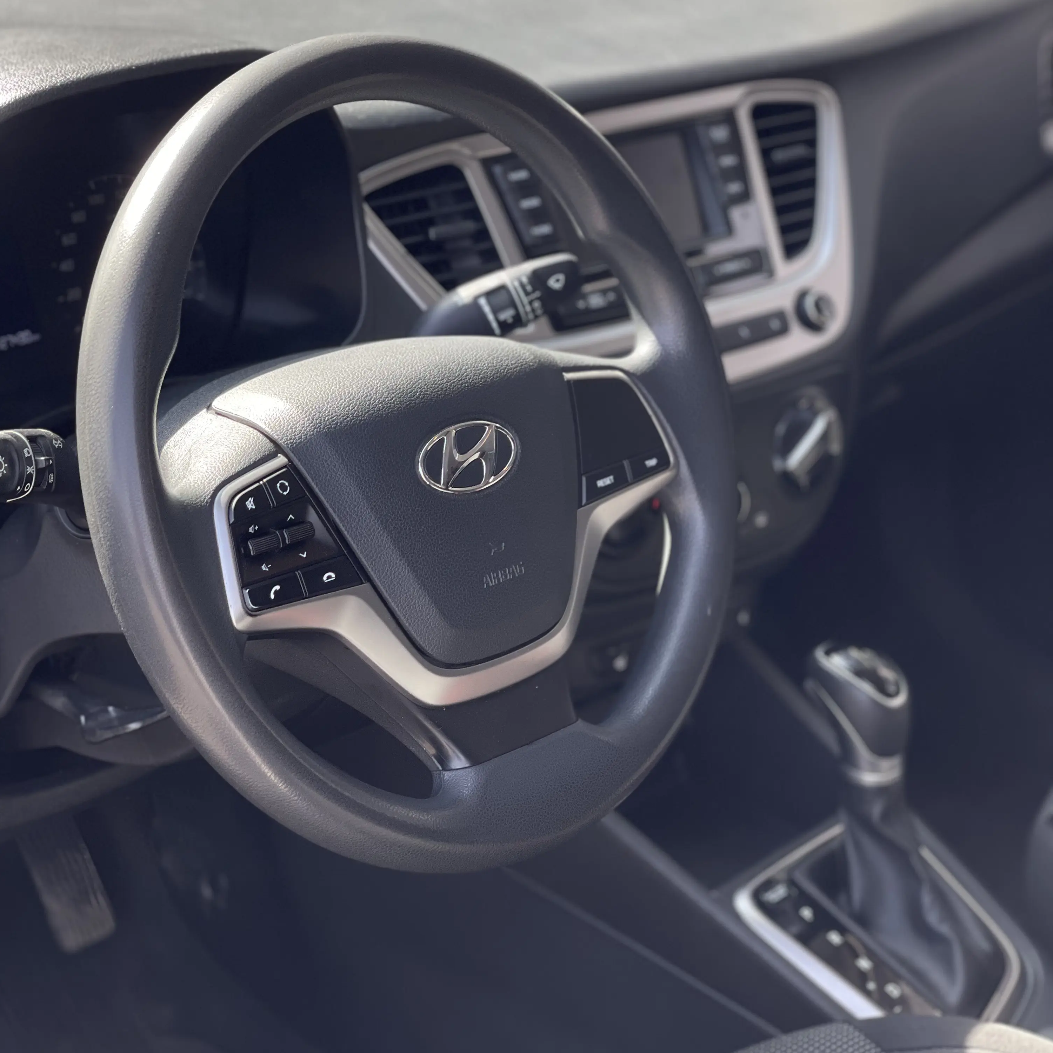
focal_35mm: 76
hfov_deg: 22.8
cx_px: 524
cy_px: 448
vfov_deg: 22.7
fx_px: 2616
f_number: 2.2
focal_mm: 7.5
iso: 64
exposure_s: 1/121
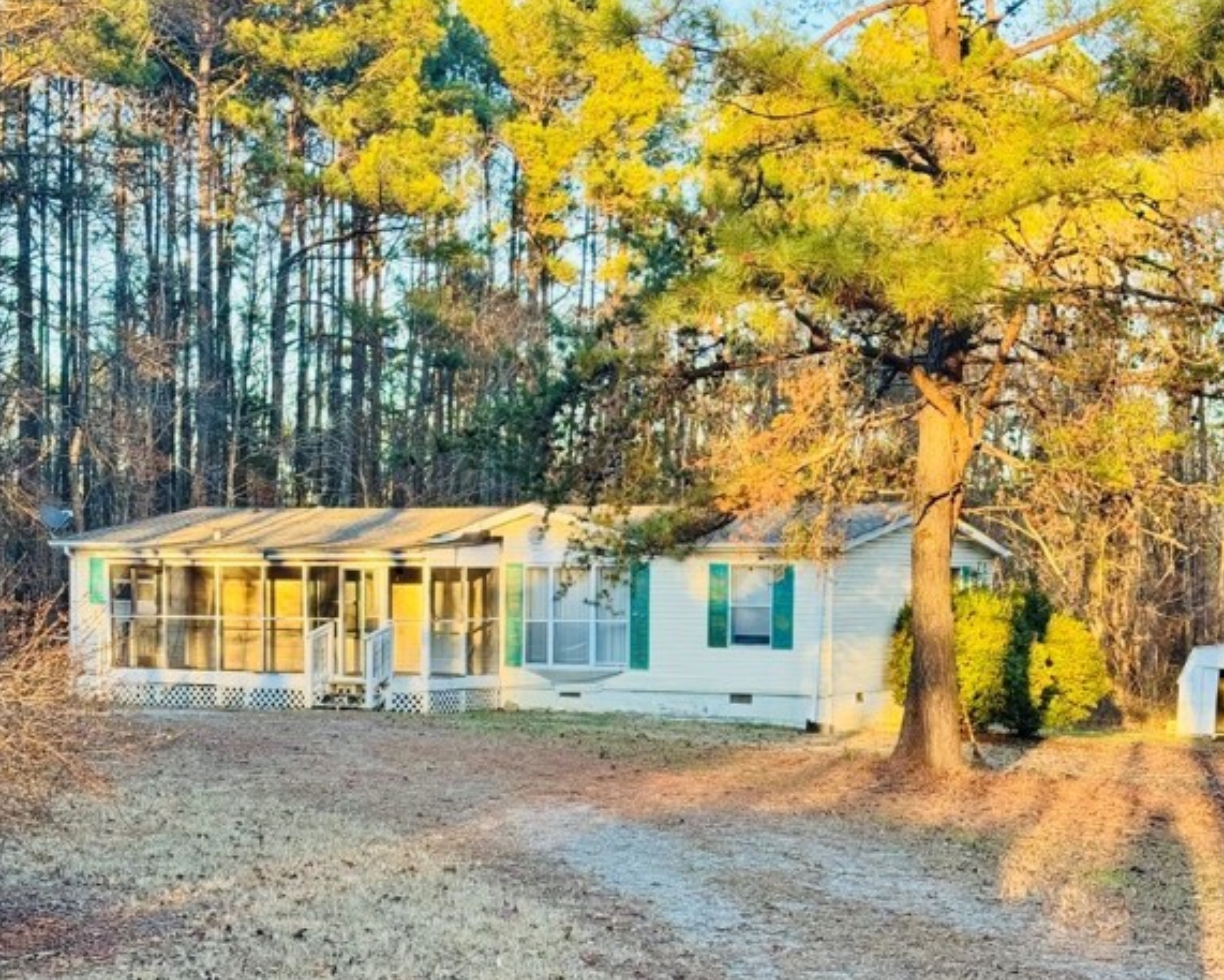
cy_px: 678
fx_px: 2283
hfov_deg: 30.0
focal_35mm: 63
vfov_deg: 24.1
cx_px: 613
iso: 64
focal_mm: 6.76
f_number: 1.78
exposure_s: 1/209
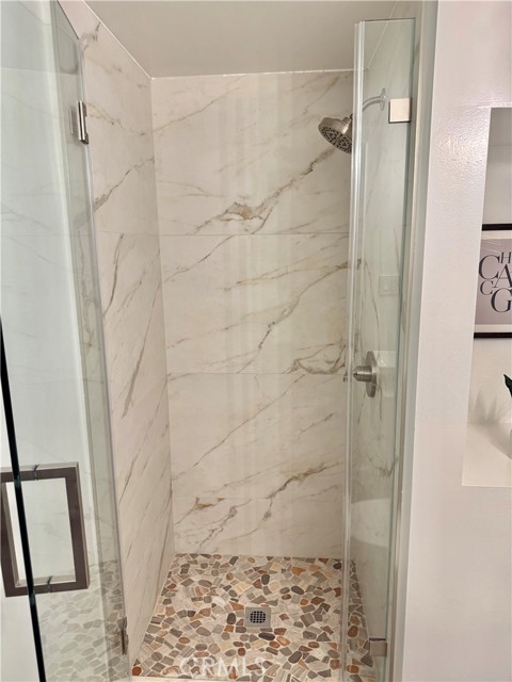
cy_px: 341
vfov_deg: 71.6
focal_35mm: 24
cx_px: 256
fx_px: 473
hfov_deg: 56.8
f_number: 1.78
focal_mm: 6.76
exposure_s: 1/120
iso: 100
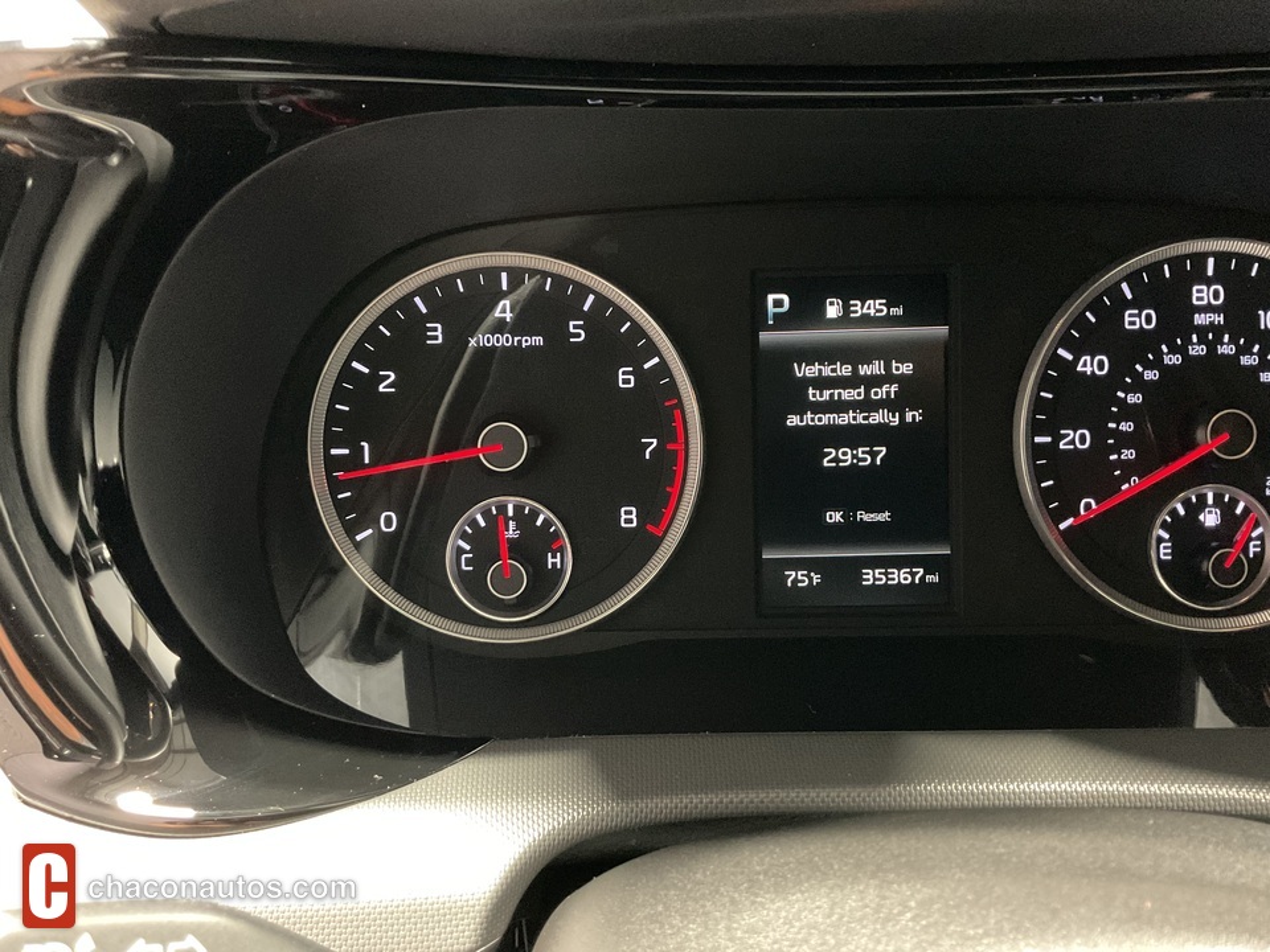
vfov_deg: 48.2
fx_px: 1064
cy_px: 476
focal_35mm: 29
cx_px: 635
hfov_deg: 61.7
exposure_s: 1/20
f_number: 1.8
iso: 500
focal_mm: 3
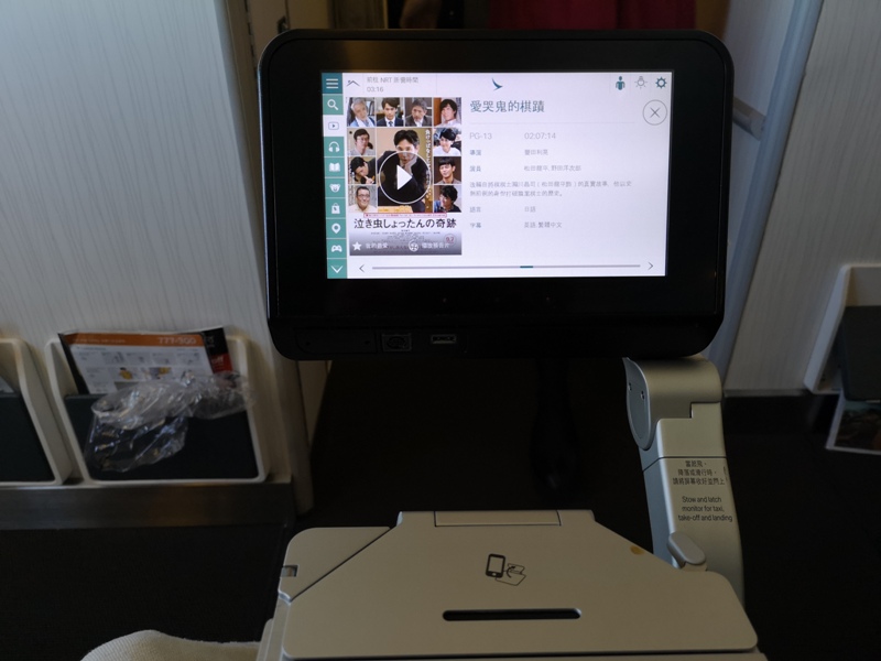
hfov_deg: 65.3
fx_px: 687
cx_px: 440
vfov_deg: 51.4
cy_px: 330
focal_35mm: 27
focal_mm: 3.95
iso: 160
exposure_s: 1/50
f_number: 1.8
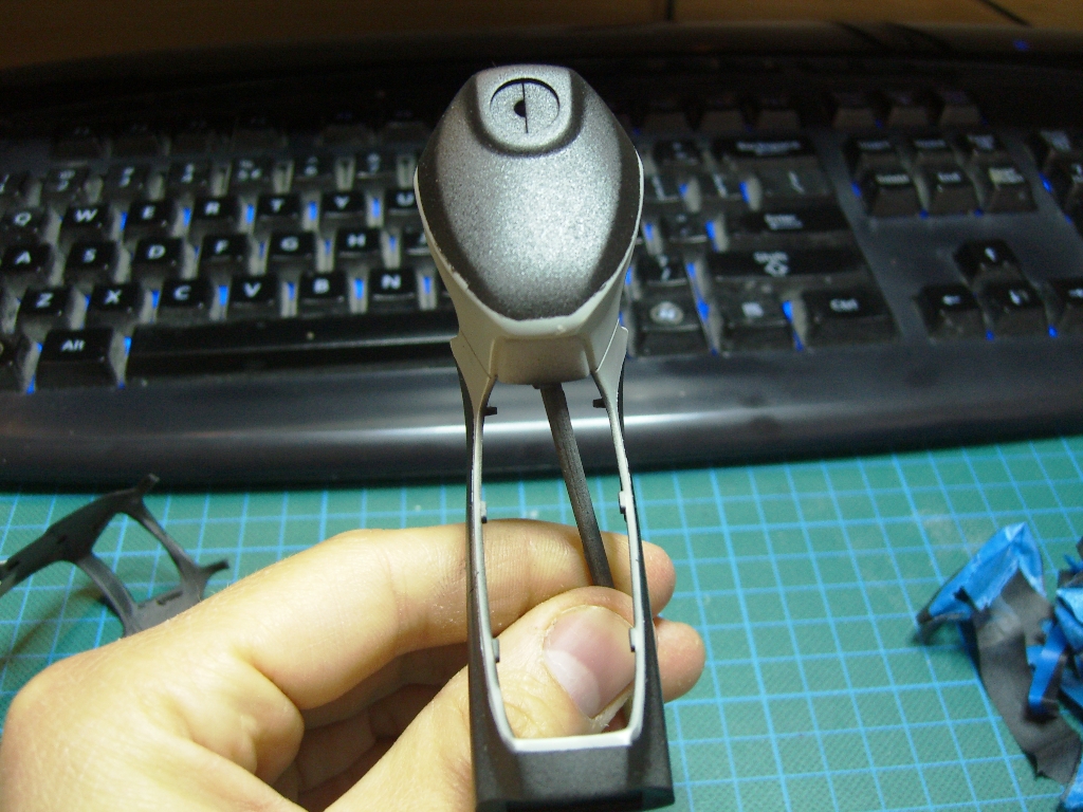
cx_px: 542
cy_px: 406
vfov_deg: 37.7
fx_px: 1189
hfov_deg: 49.0
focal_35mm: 38
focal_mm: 7.9
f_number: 2.8
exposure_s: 1/8
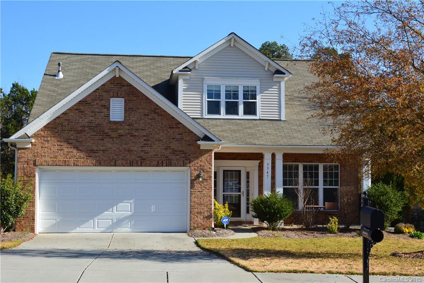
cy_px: 142
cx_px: 212
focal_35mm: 52
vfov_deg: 25.8
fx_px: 618
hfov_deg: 37.8
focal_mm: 35
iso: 400
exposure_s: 1/160
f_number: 9
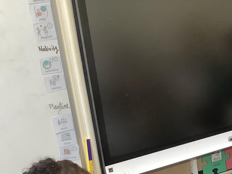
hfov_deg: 24.2
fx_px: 523
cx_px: 218
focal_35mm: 78
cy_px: 215
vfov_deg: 17.9
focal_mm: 3.3
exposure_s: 1/50
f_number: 2.4
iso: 250
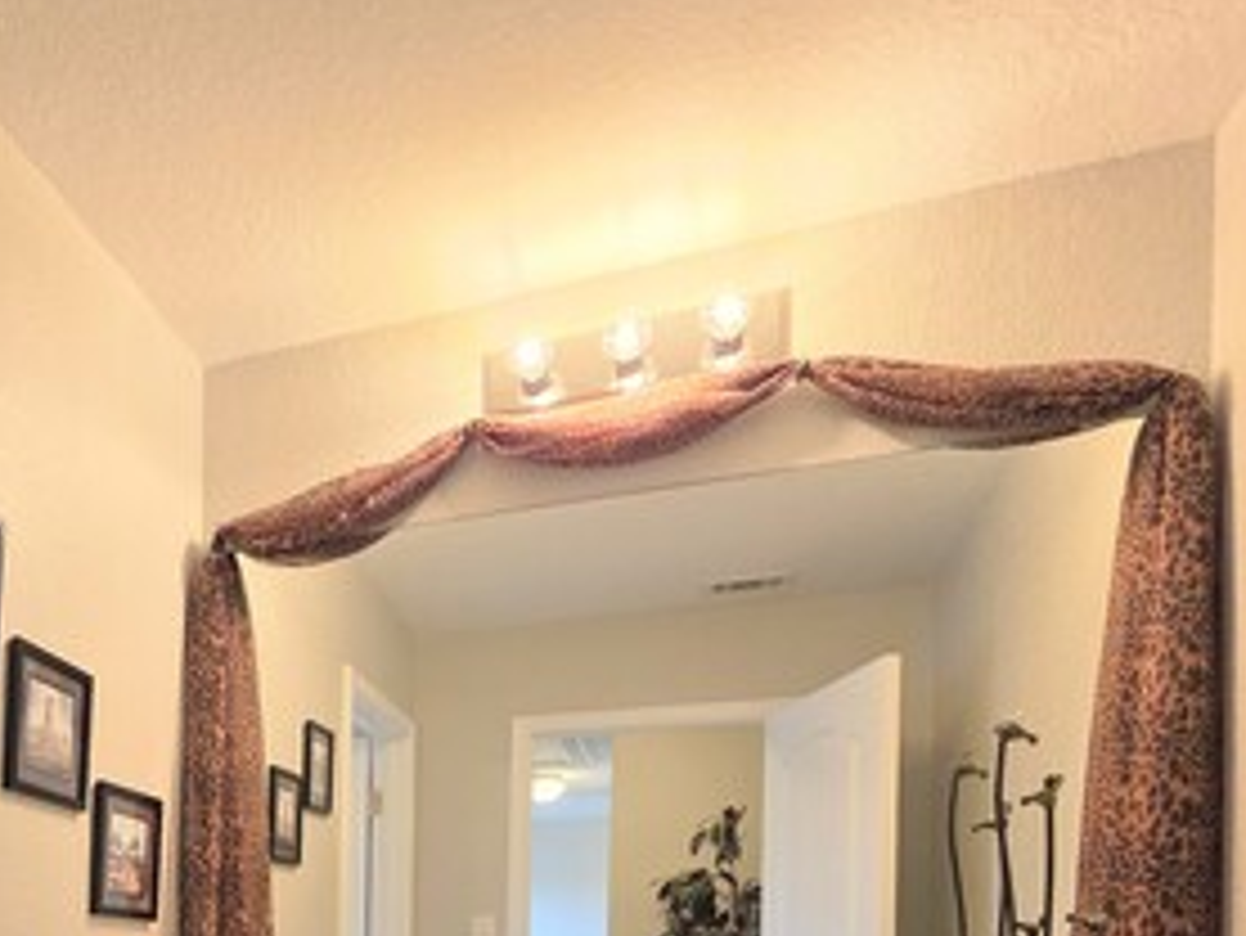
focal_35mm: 30
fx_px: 1080
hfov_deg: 53.9
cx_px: 171
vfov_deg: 40.5
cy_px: 954
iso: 200
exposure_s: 1/120
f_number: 1.9
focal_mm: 2.2
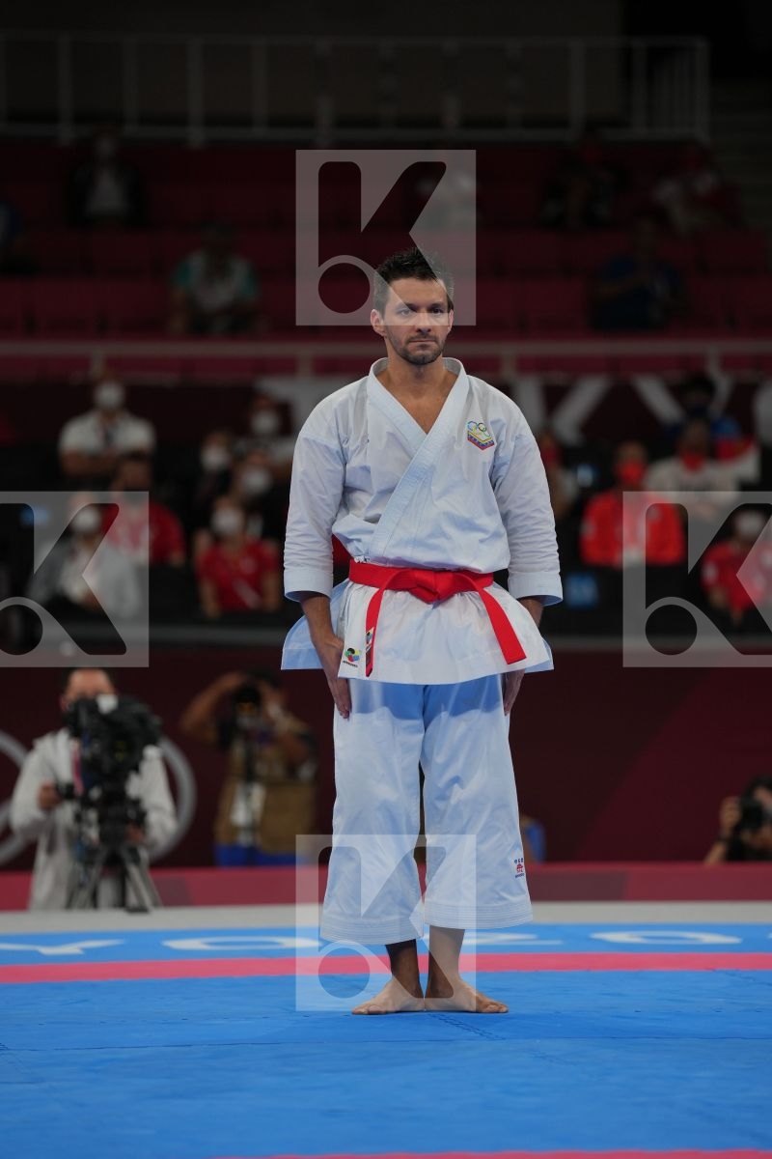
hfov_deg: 7.1
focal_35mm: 194
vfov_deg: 10.6
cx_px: 386
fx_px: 6240
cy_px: 580
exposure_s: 1/1000
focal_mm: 194
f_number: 2.8
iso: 400
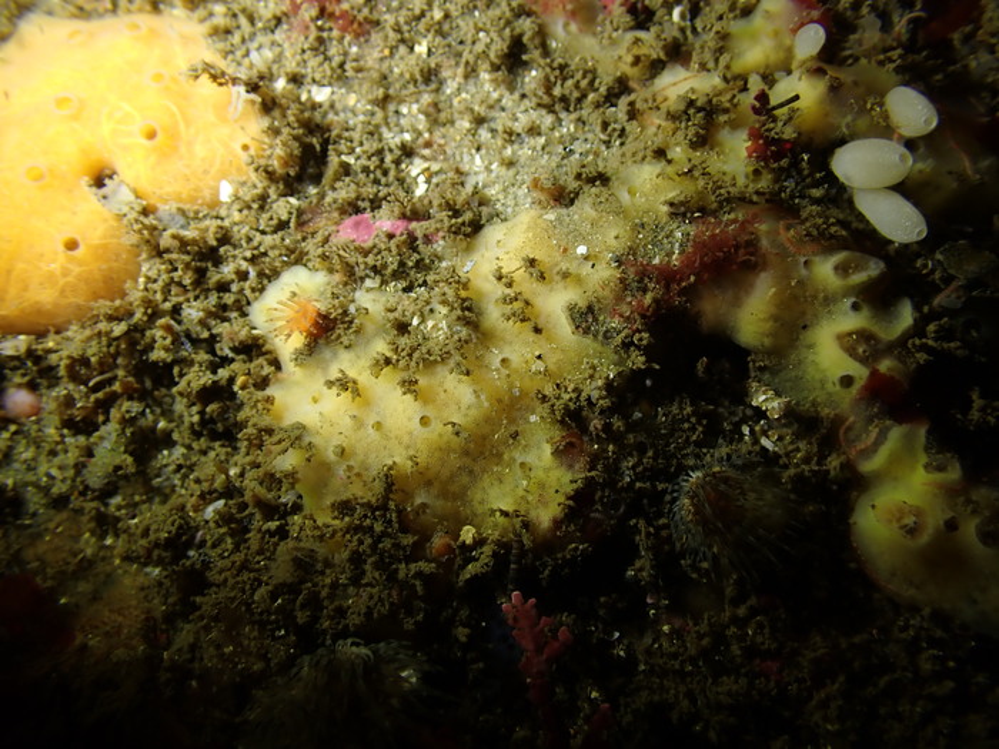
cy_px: 374
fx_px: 866
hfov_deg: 60.0
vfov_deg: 46.8
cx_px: 500
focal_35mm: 30
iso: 100
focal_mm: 5.4
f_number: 9
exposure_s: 1/160
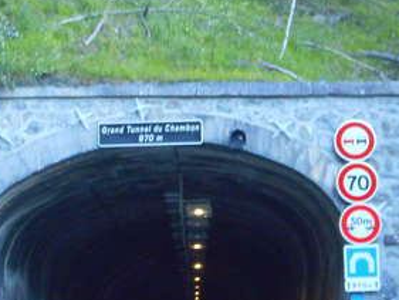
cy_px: 266
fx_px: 1084
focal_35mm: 94
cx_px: 155
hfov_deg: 20.8
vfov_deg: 15.6
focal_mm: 7.9
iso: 400
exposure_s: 1/25
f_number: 4.7
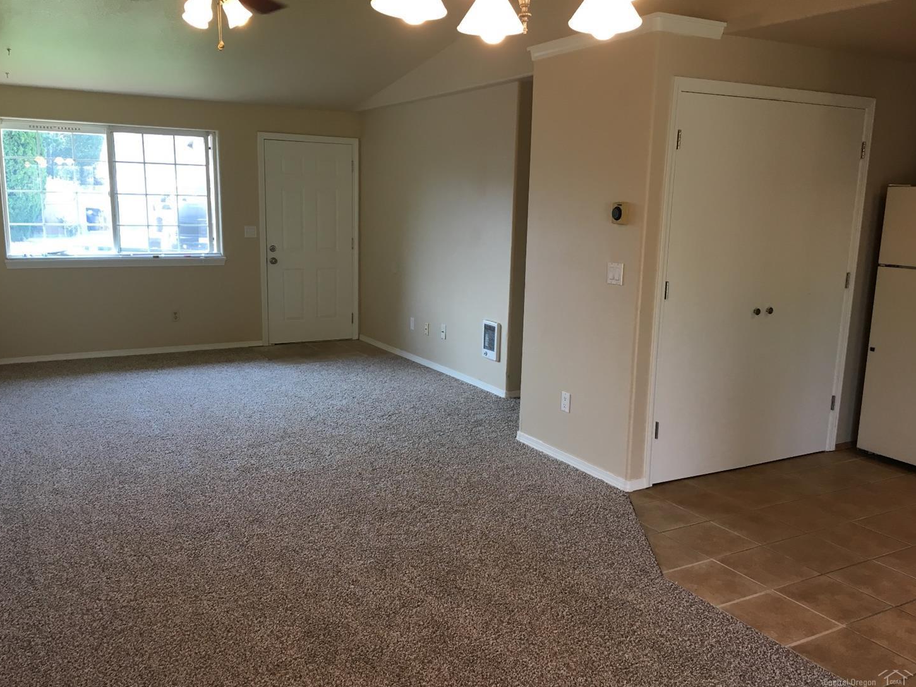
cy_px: 354
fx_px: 794
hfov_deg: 60.0
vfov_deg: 46.8
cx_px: 445
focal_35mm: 30
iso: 25
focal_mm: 4.15
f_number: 2.2
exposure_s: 1/30
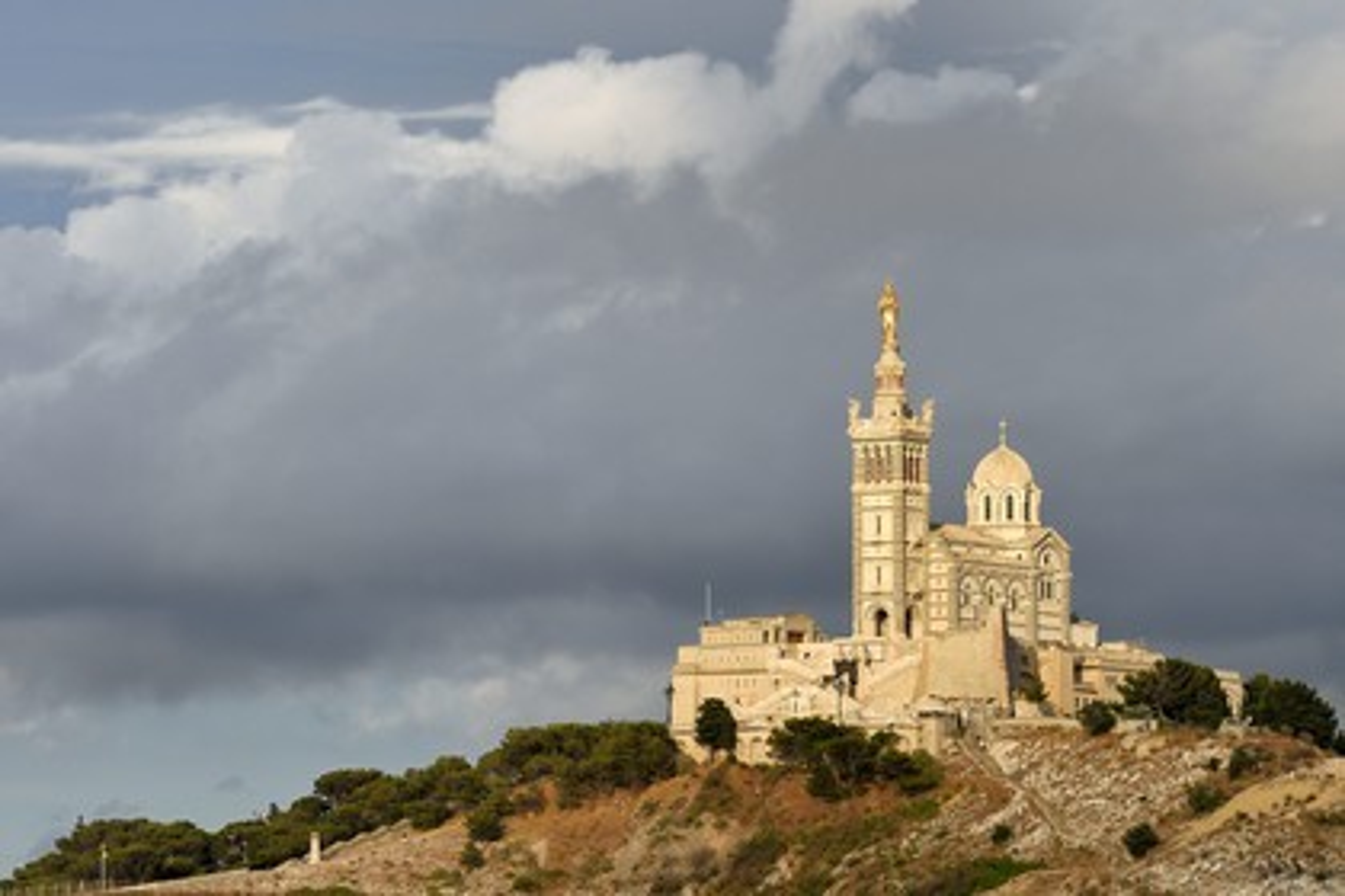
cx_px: 672
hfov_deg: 10.3
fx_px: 7472
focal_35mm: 200
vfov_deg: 6.9
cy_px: 448
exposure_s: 1/400
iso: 200
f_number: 9
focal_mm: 200
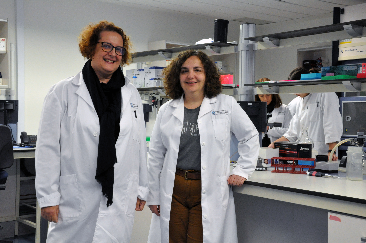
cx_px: 183
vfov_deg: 26.4
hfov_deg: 38.9
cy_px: 122
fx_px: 518
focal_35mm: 51
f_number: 9
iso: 2500
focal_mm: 34
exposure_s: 1/80
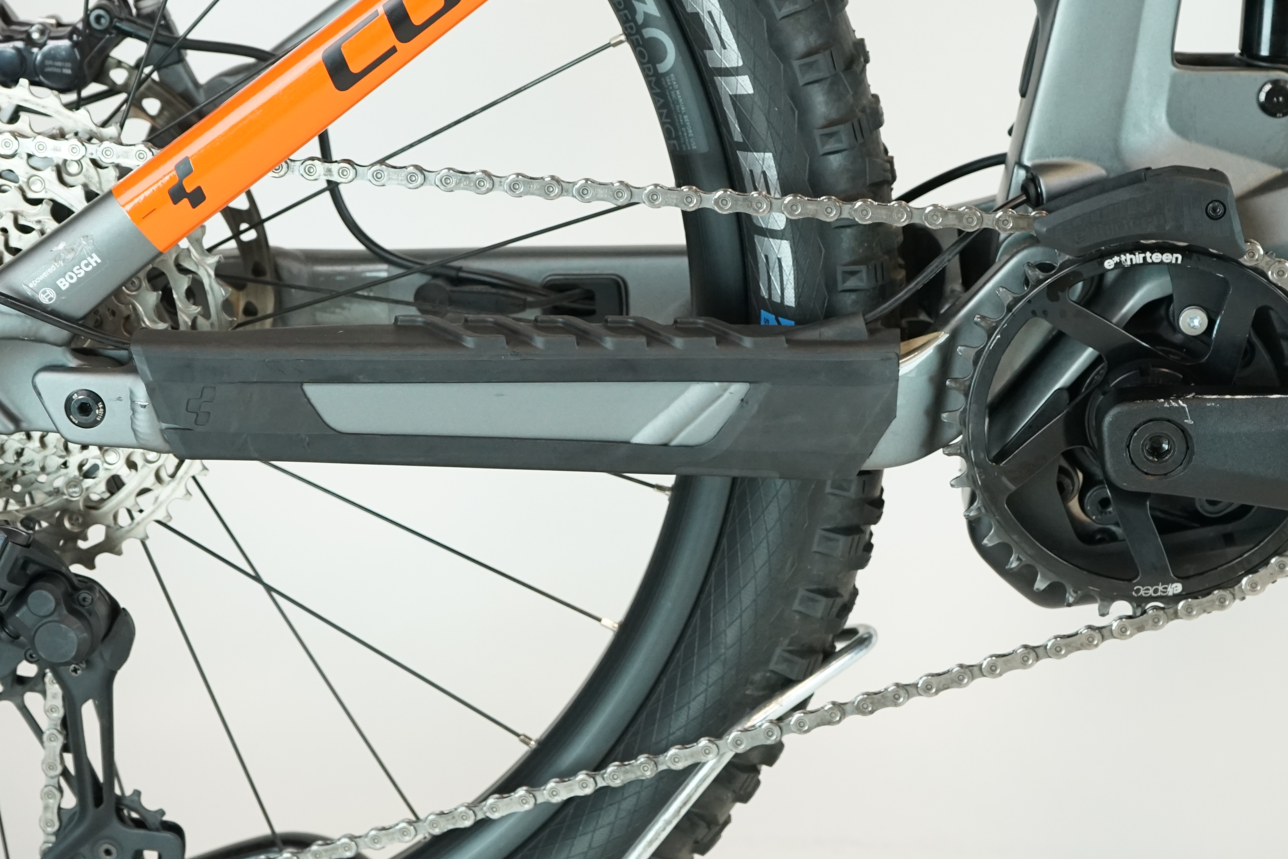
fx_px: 2791
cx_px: 683
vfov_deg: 17.5
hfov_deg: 26.0
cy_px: 433
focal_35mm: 78
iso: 1600
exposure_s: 1/200
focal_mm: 48
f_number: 5.6
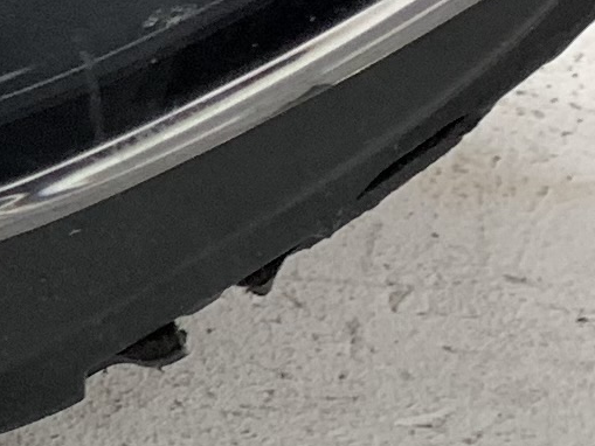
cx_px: -1238
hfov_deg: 8.1
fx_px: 3542
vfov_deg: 6.9
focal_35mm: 206
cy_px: -481
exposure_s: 1/100
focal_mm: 4.25
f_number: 1.8
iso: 50
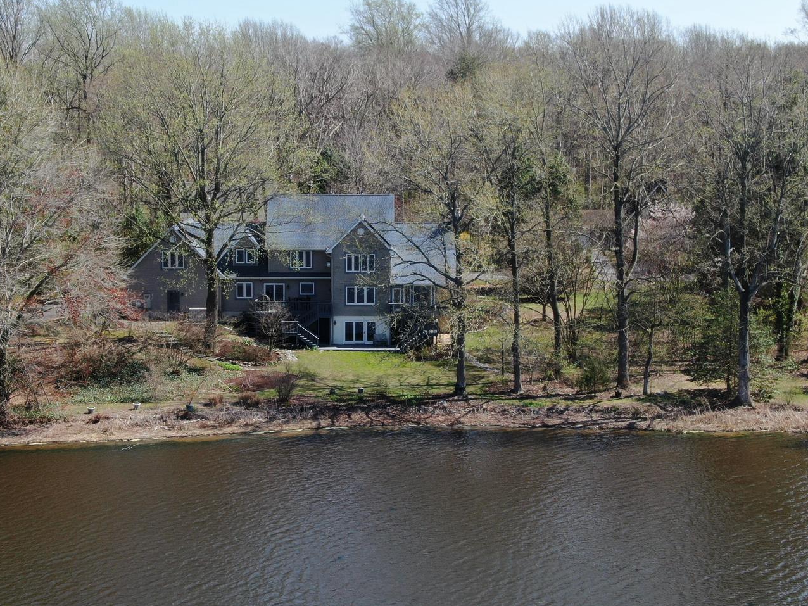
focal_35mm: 69
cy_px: 289
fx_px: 1611
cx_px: 360
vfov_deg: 21.3
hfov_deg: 28.1
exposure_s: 1/500
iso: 100
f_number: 3.6
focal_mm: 7.39
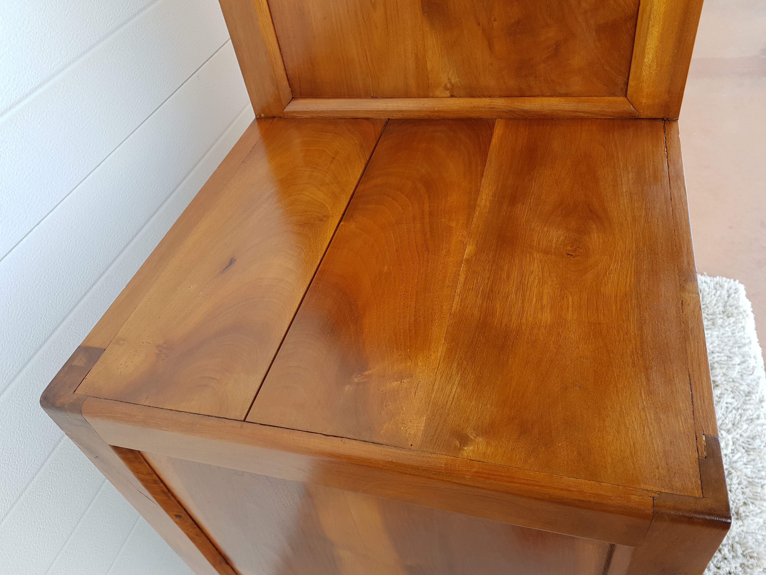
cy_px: 288
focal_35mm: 26
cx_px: 383
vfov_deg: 53.1
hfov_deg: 67.3
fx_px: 575
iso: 50
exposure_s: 1/100
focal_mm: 4.2
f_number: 1.7
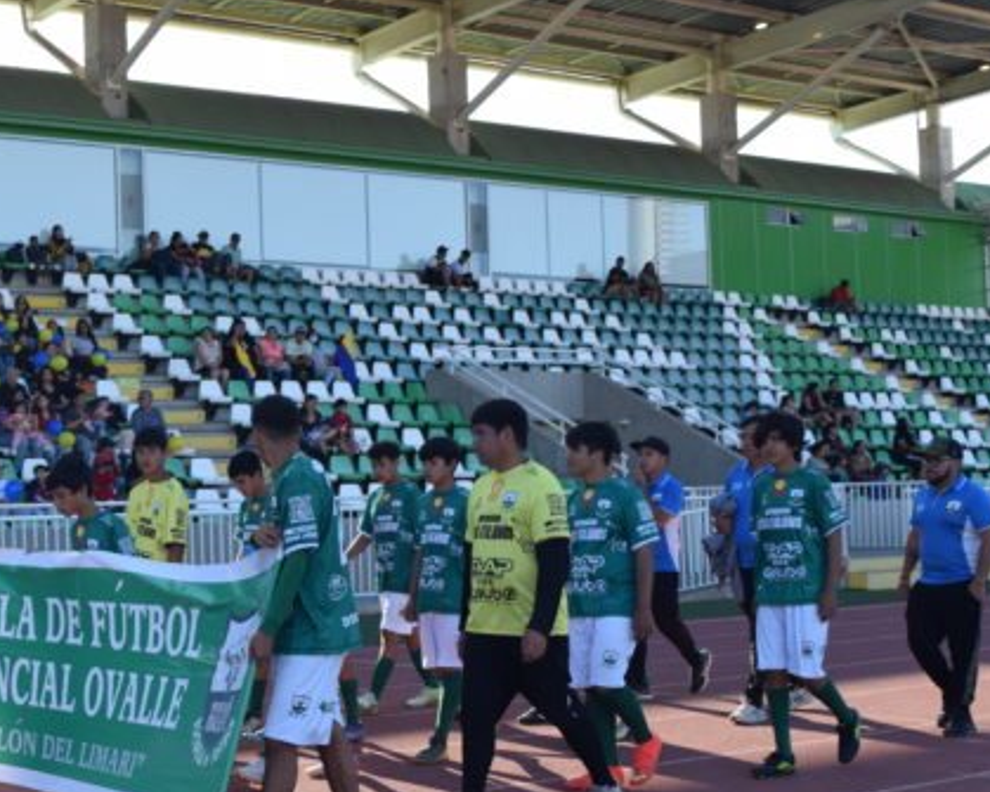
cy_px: 459
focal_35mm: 62
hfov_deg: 29.7
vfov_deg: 24.6
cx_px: 189
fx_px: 1816
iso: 250
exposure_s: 1/250
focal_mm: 24
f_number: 8
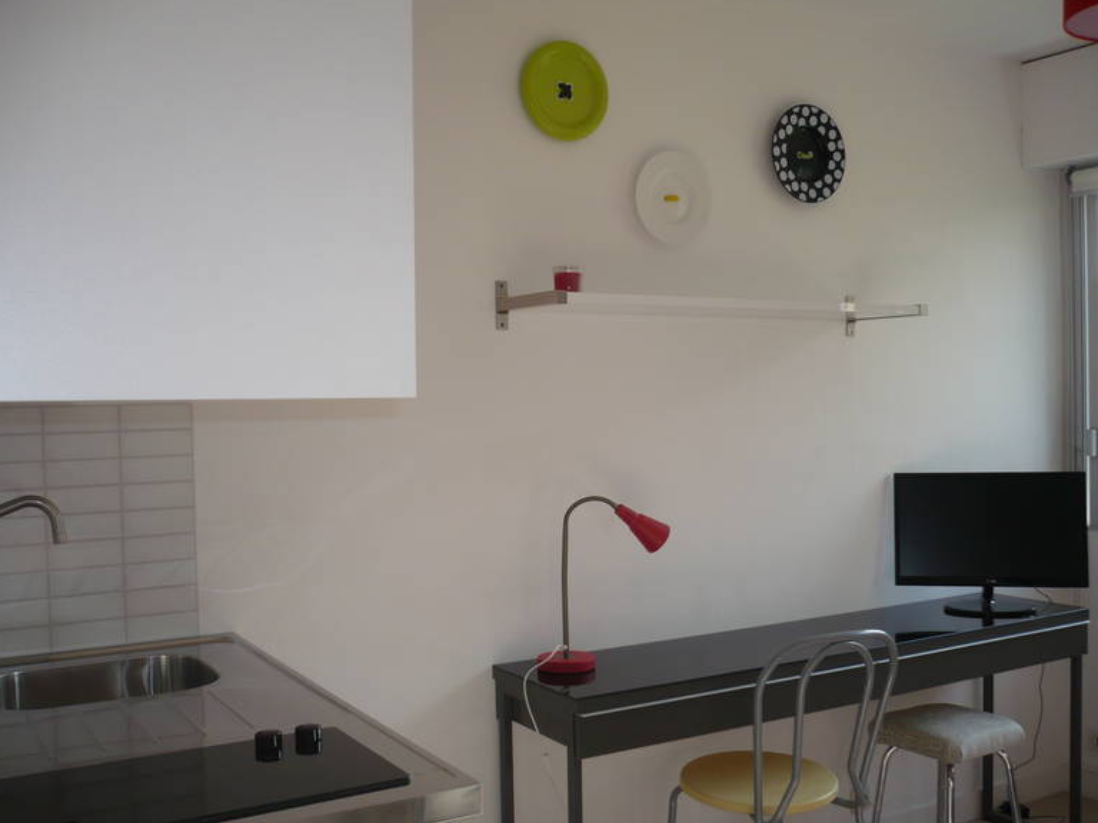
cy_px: 414
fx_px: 1142
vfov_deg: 39.7
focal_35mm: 36
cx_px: 556
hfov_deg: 51.4
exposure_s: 1/125
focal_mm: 5.8
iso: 100
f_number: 2.8
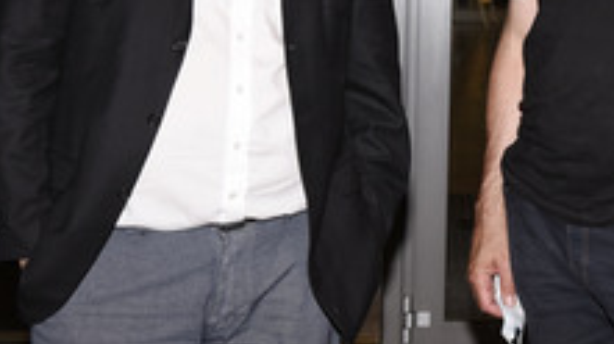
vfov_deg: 11.2
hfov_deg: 19.9
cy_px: 11
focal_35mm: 107
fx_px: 1741
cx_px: 460
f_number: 6.3
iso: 1600
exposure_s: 1/125
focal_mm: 50
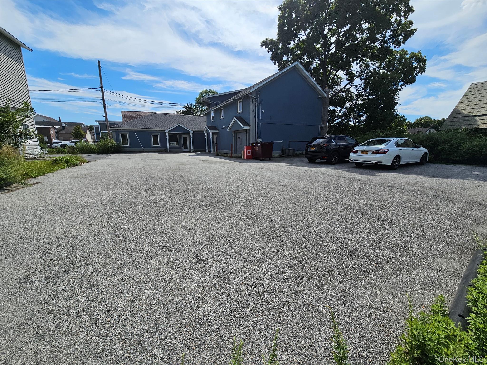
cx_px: 244
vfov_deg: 89.9
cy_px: 182
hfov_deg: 106.2
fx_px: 183
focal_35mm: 13
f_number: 2.2
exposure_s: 1/3913
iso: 50
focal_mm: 2.2
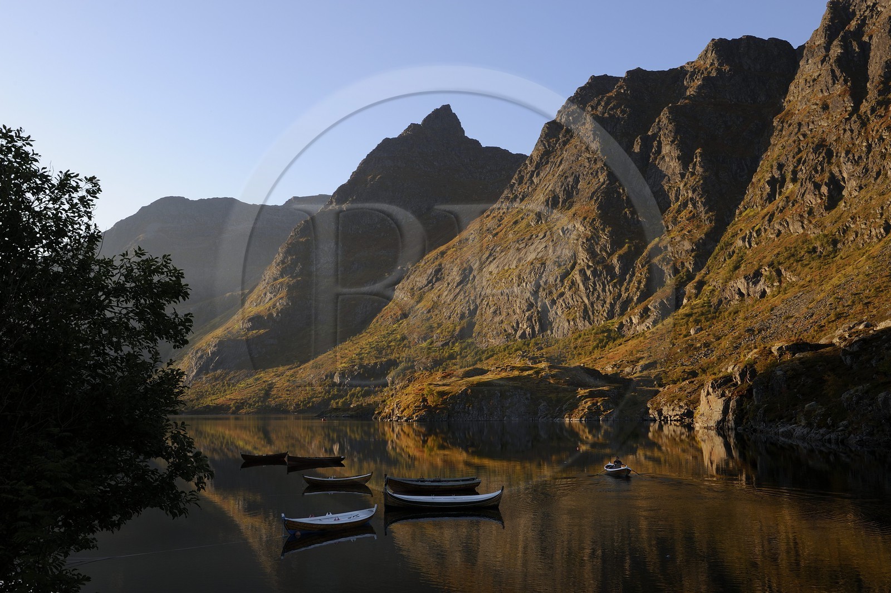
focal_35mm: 35
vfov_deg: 37.8
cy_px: 296
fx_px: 866
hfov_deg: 54.5
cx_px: 446
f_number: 10
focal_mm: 35
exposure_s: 1/100
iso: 200
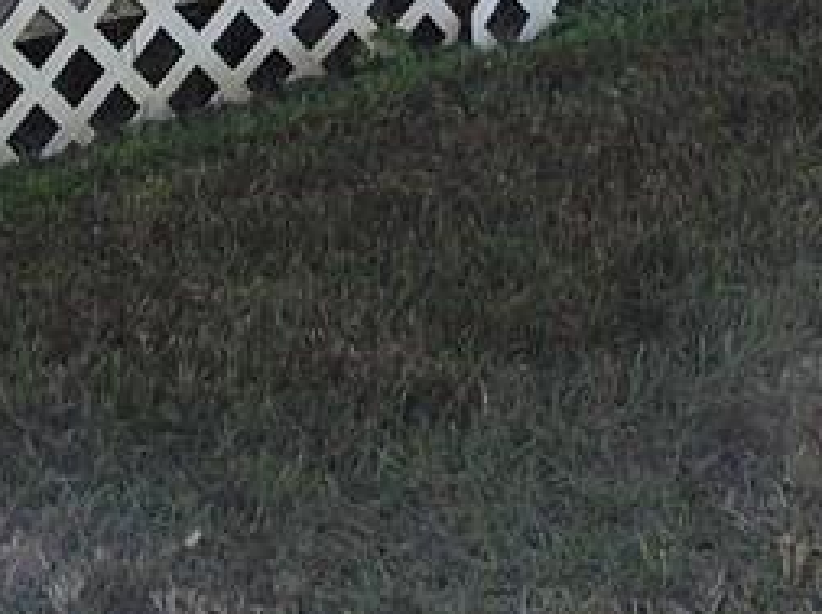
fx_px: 4505
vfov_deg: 7.2
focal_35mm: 190
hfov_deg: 10.4
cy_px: -1027
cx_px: 68
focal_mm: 5.4
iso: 100
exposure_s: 1/400
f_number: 3.1
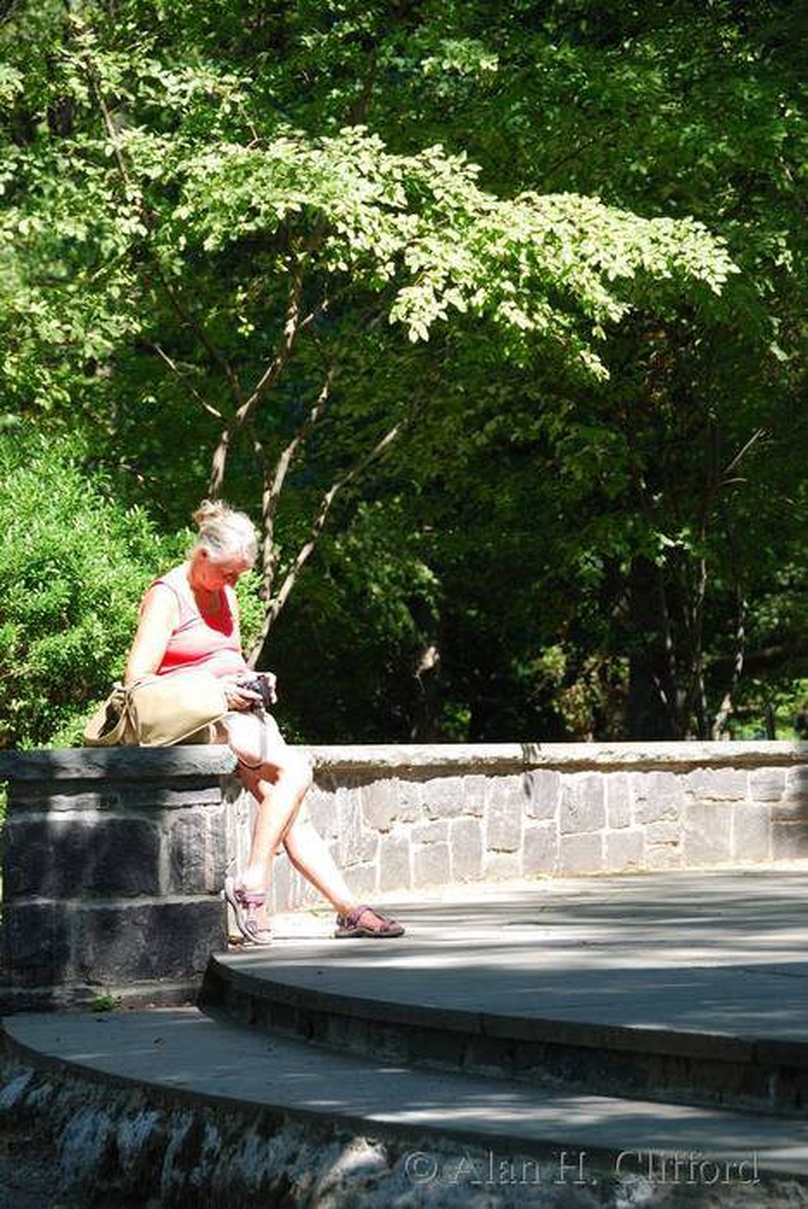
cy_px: 604
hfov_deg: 10.2
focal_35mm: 135
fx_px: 4536
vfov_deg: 15.2
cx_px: 404
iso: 100
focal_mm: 90
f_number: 5.3
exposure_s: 1/100
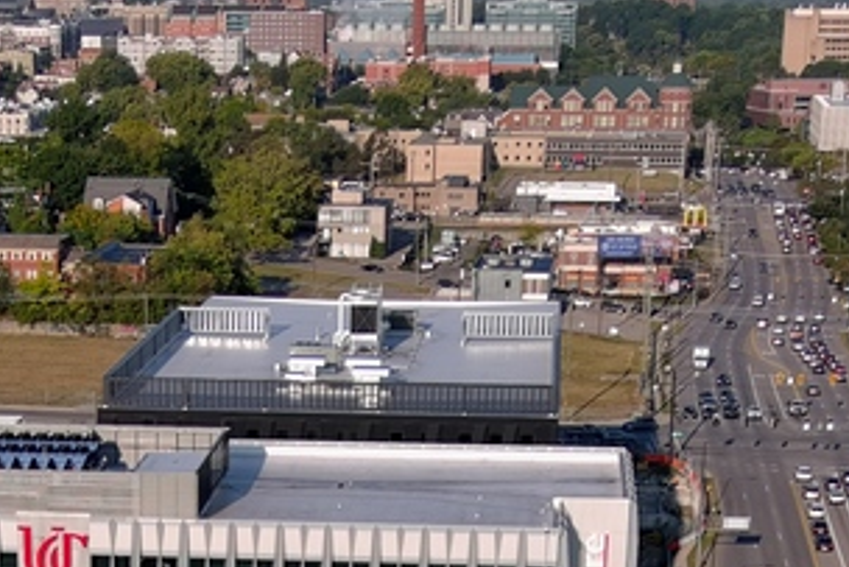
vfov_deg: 10.4
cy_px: 1024
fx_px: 2926
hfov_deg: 16.4
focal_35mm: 124
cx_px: 198
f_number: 2.8
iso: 100
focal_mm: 10.57
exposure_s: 1/80
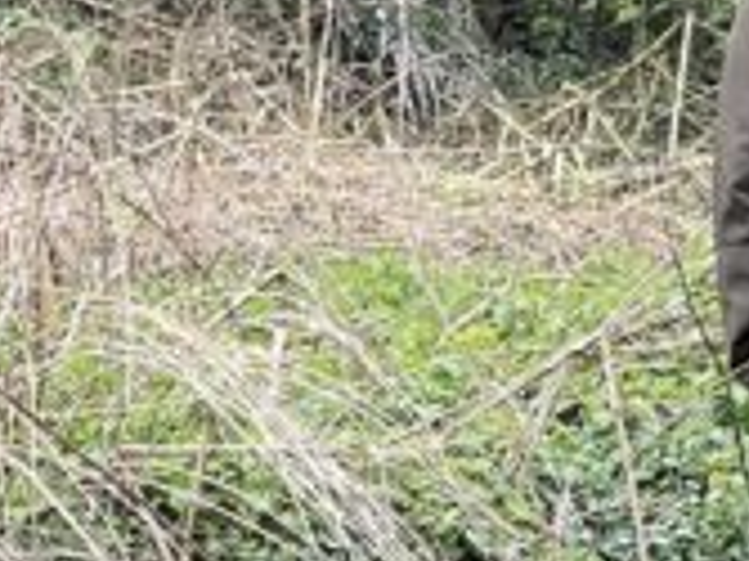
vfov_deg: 4.6
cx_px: 583
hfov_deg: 6.2
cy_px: 803
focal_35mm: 319
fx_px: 6897
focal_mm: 6
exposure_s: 1/122
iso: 25
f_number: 2
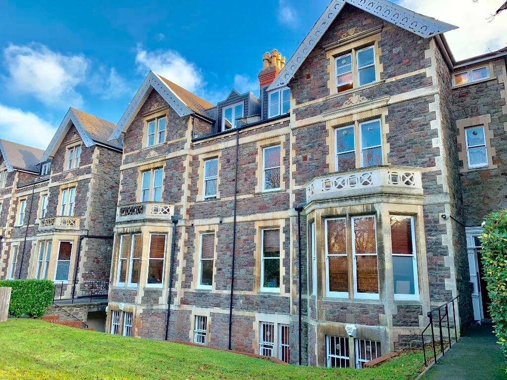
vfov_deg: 53.1
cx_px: 254
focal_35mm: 26
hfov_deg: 67.3
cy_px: 190
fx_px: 381
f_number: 1.8
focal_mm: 4.25
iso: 25
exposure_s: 1/219
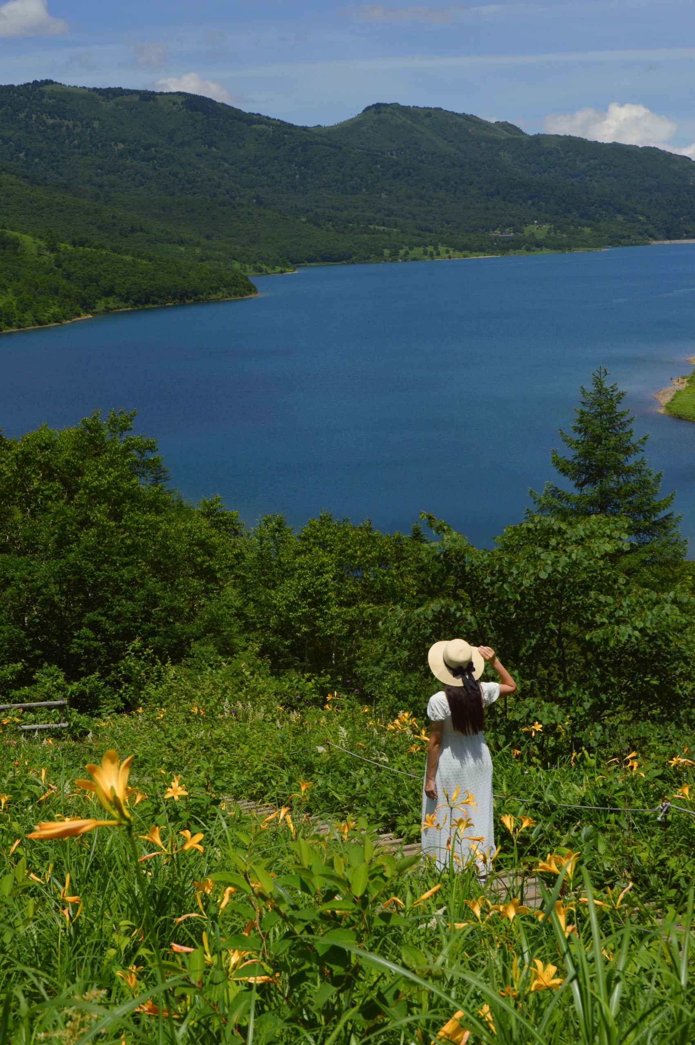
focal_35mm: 51
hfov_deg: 26.4
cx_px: 348
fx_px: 1480
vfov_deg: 38.9
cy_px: 522
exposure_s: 1/1250
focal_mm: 34
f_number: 11
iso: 400
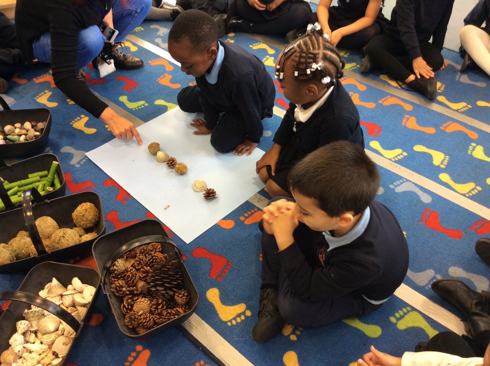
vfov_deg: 44.1
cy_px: 183
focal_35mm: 32
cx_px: 245
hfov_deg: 56.9
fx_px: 452
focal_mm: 3.3
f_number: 2.4
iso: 40
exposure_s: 1/25
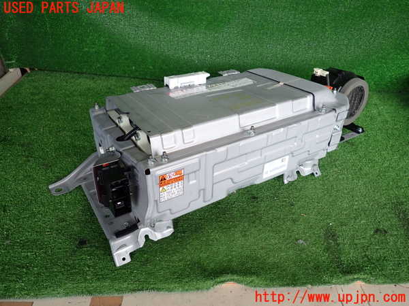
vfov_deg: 54.9
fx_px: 295
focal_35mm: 25
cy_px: 153
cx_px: 204
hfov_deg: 69.4
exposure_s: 1/125
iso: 200
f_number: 2
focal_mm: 4.5
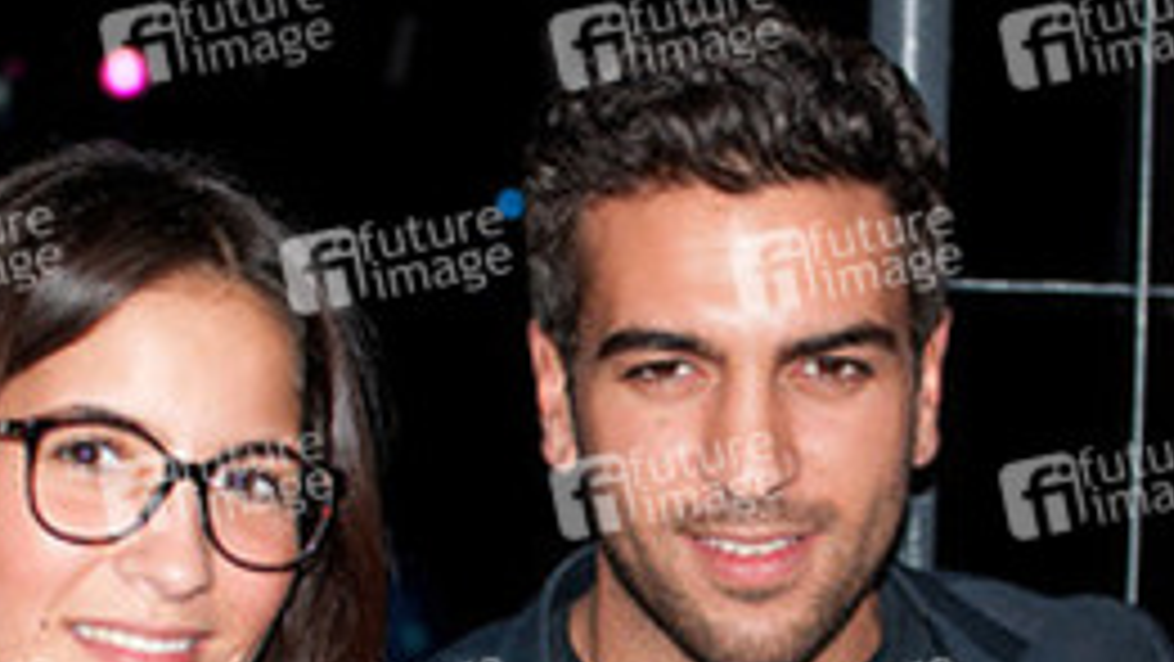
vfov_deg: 12.7
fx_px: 2955
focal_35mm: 95
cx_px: 726
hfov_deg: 22.4
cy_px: 599
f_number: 2.8
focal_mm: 35
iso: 320
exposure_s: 1/125
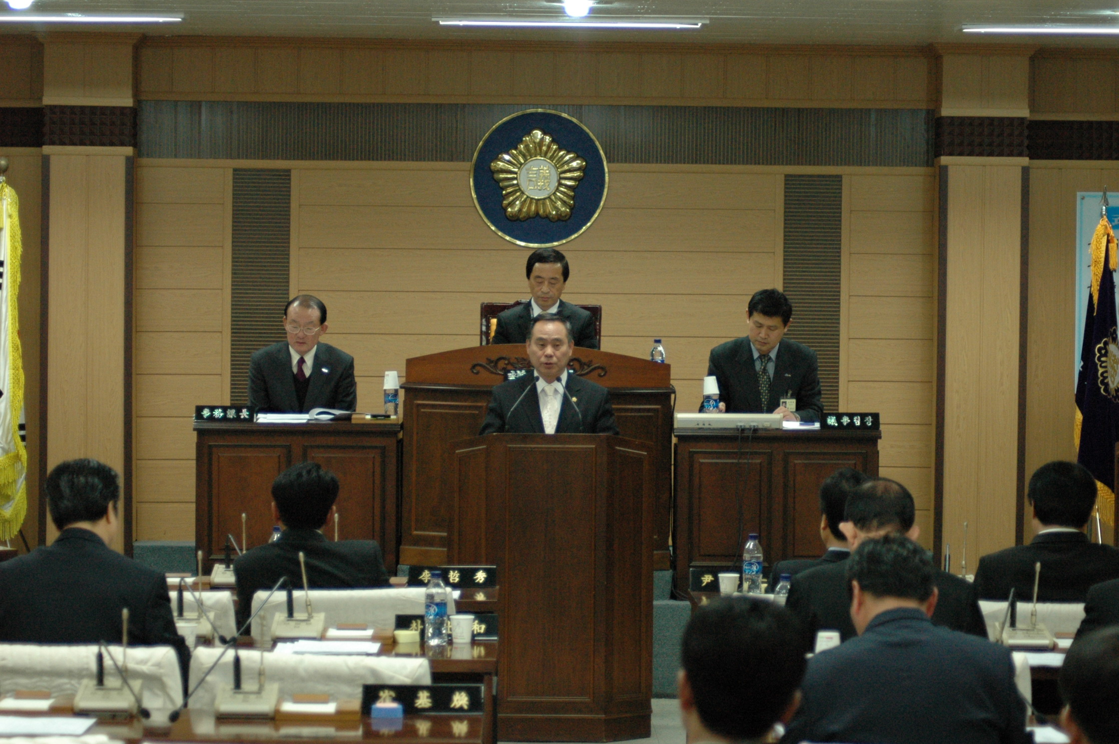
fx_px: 3493
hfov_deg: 18.2
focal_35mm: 112
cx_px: 560
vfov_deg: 12.1
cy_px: 372
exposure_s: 1/60
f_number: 4.2
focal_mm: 75
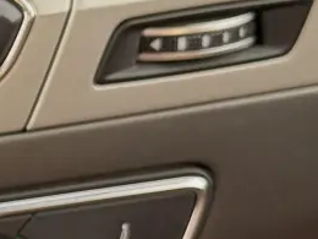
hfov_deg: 6.9
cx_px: -534
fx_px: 2444
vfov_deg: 5.6
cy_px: 308
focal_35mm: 266
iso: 100
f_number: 1.78
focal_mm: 6.76
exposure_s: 1/133
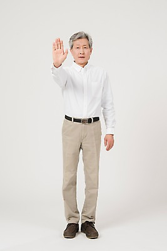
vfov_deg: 33.4
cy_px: 126
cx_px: 84
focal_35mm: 60
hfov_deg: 22.6
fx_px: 417
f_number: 11
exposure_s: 1/125
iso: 100
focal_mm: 60
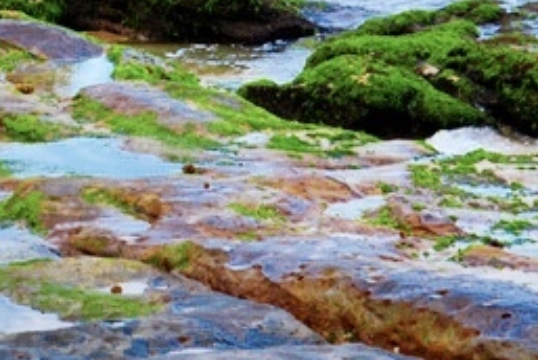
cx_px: 31
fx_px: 3037
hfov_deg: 10.1
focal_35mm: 203
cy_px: -242
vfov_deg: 6.7
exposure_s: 1/60
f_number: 11
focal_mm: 51
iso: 320
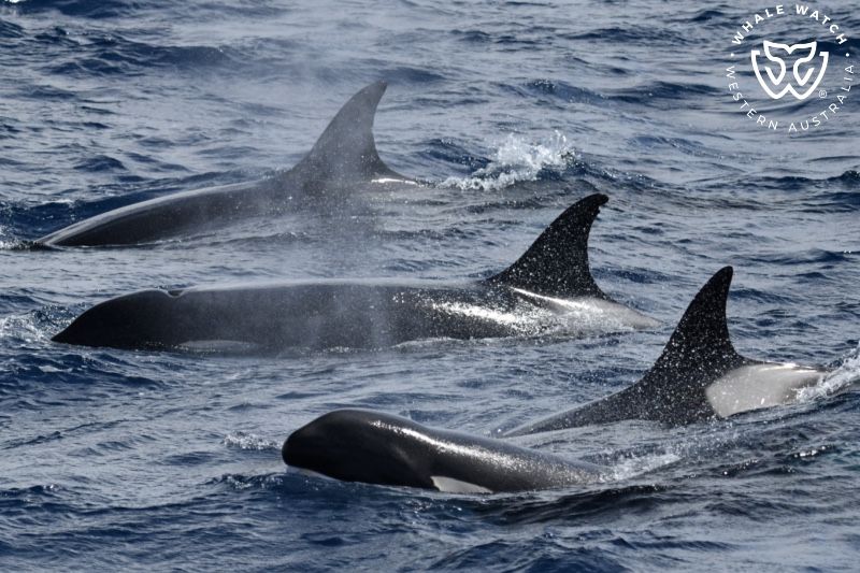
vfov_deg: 5.3
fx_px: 6209
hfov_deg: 7.9
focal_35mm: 260
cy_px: 286
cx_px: 430
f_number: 5.6
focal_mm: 260
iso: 800
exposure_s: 1/8000
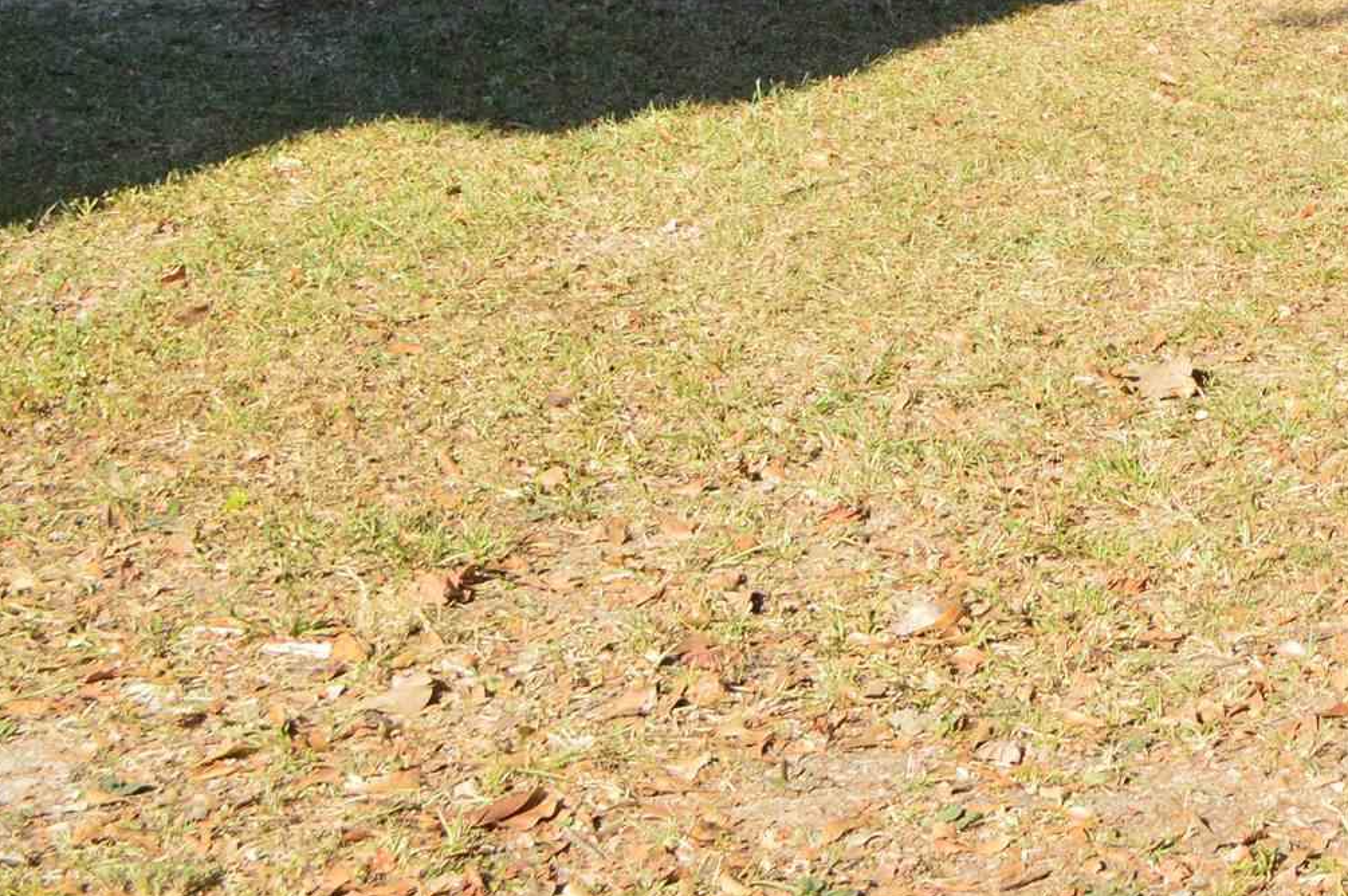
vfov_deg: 11.9
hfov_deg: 17.5
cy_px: -444
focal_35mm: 110
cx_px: 1729
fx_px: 4115
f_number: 10
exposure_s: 1/200
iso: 400
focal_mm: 24
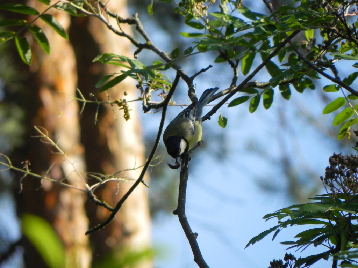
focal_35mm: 678
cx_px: 179
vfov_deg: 2.2
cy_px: 134
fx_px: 7012
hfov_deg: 2.9
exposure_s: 1/288
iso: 160
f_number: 5.6
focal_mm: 120
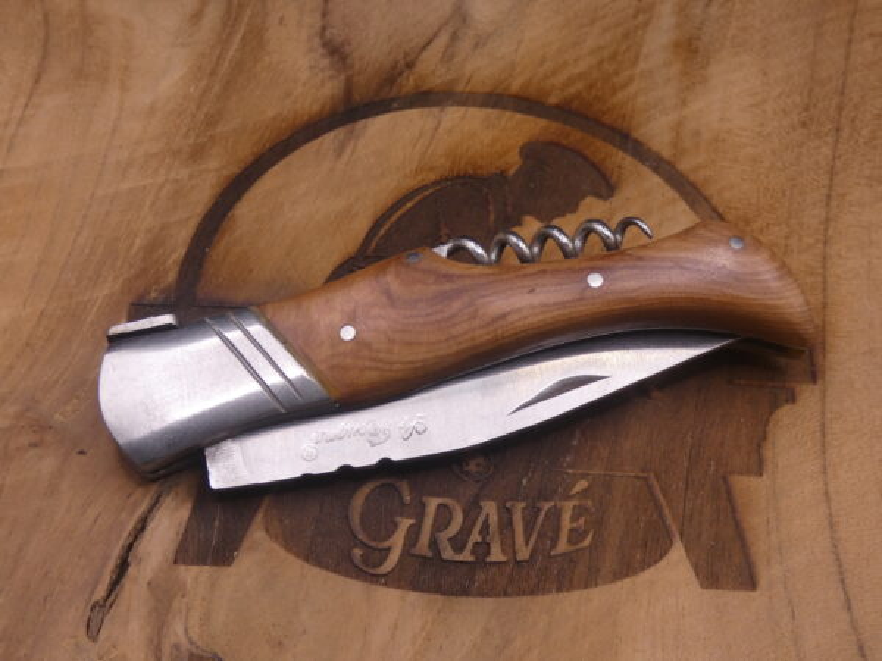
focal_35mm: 61
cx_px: 441
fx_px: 1554
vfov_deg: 24.0
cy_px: 330
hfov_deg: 31.7
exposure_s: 1/80
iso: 250
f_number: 4.1
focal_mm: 10.8
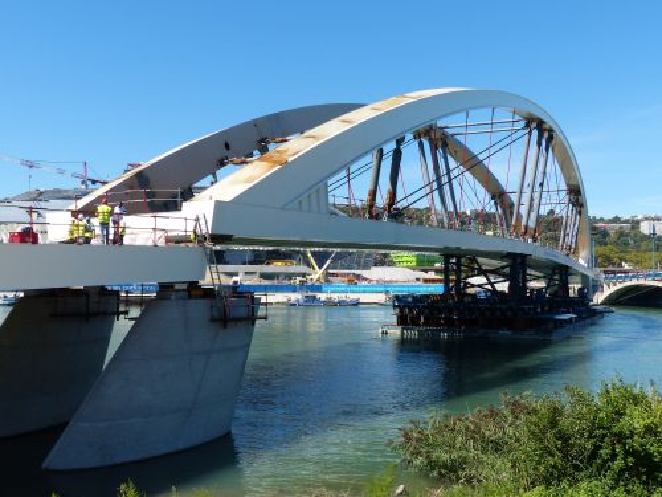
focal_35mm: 36
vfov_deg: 39.7
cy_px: 248
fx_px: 688
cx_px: 331
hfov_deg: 51.4
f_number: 4
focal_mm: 6.4
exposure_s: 1/800
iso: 100
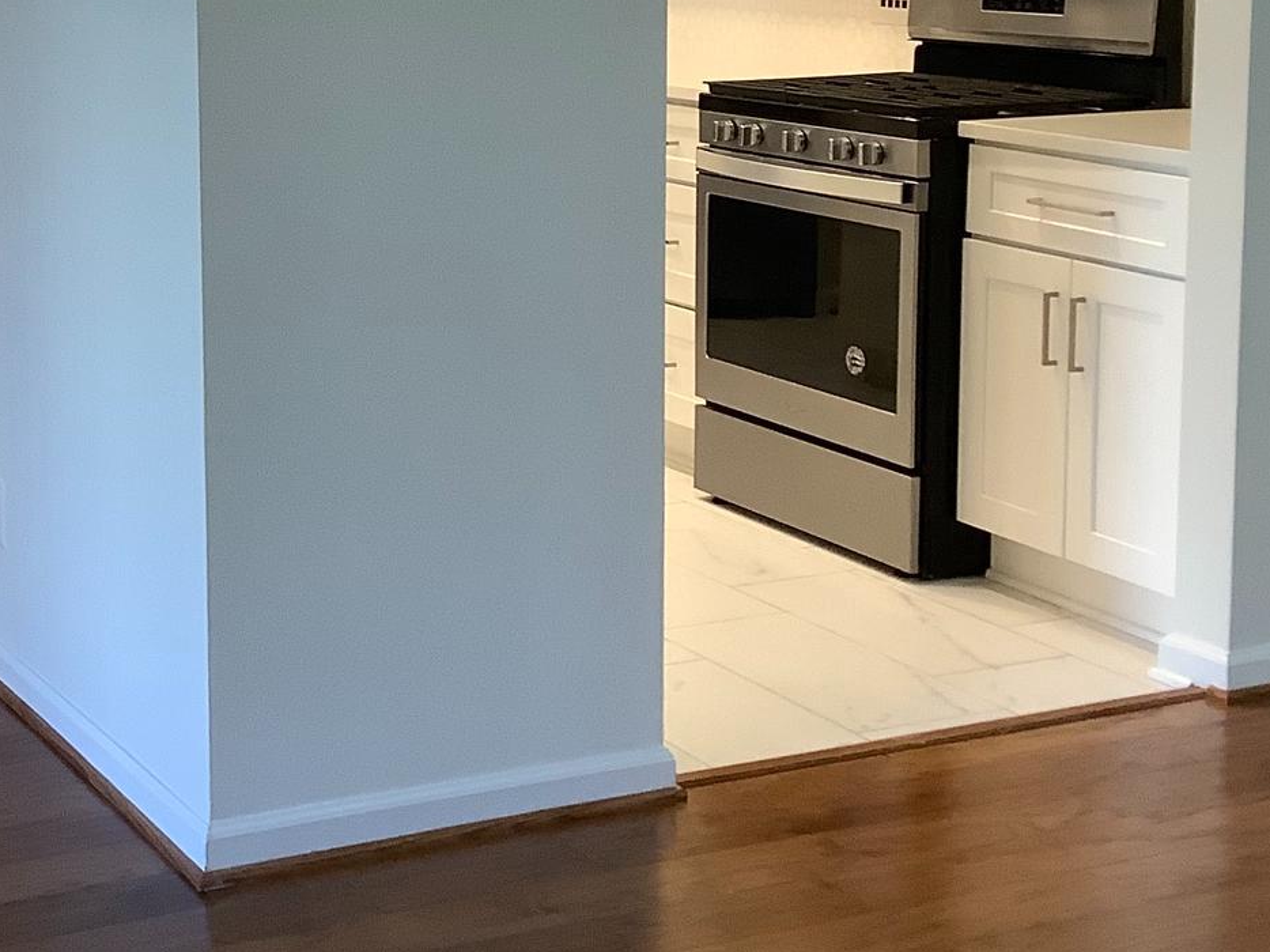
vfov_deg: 21.4
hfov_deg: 27.8
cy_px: 196
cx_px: 192
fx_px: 2494
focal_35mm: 68
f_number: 2.4
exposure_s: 1/60
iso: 160
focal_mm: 3.3
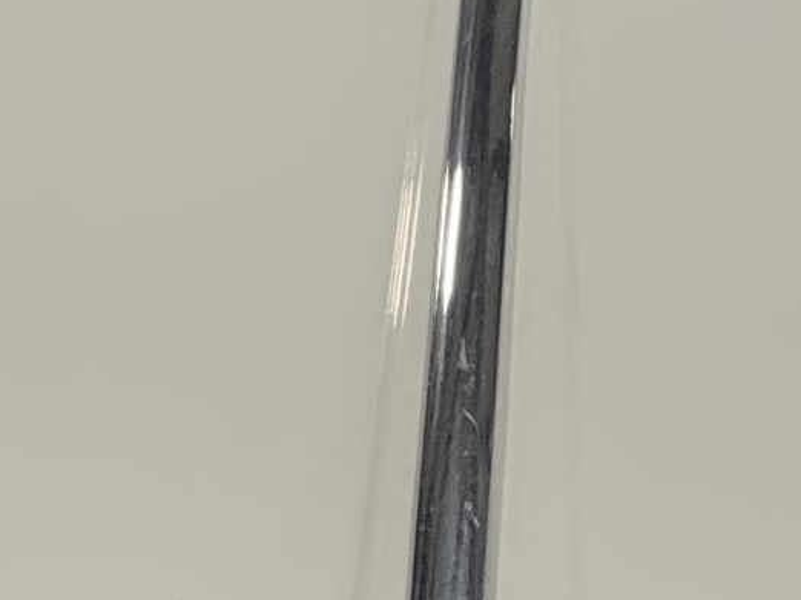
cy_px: 692
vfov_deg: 7.3
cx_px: 477
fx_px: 4649
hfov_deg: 9.8
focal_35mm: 201
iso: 80
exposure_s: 1/60
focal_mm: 4.25
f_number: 1.8
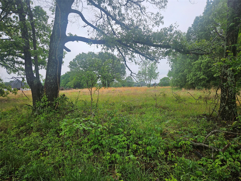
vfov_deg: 58.9
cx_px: 120
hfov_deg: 73.9
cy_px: 90
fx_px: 160
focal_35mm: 23
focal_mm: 5.4
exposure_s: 1/761
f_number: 1.8
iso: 25
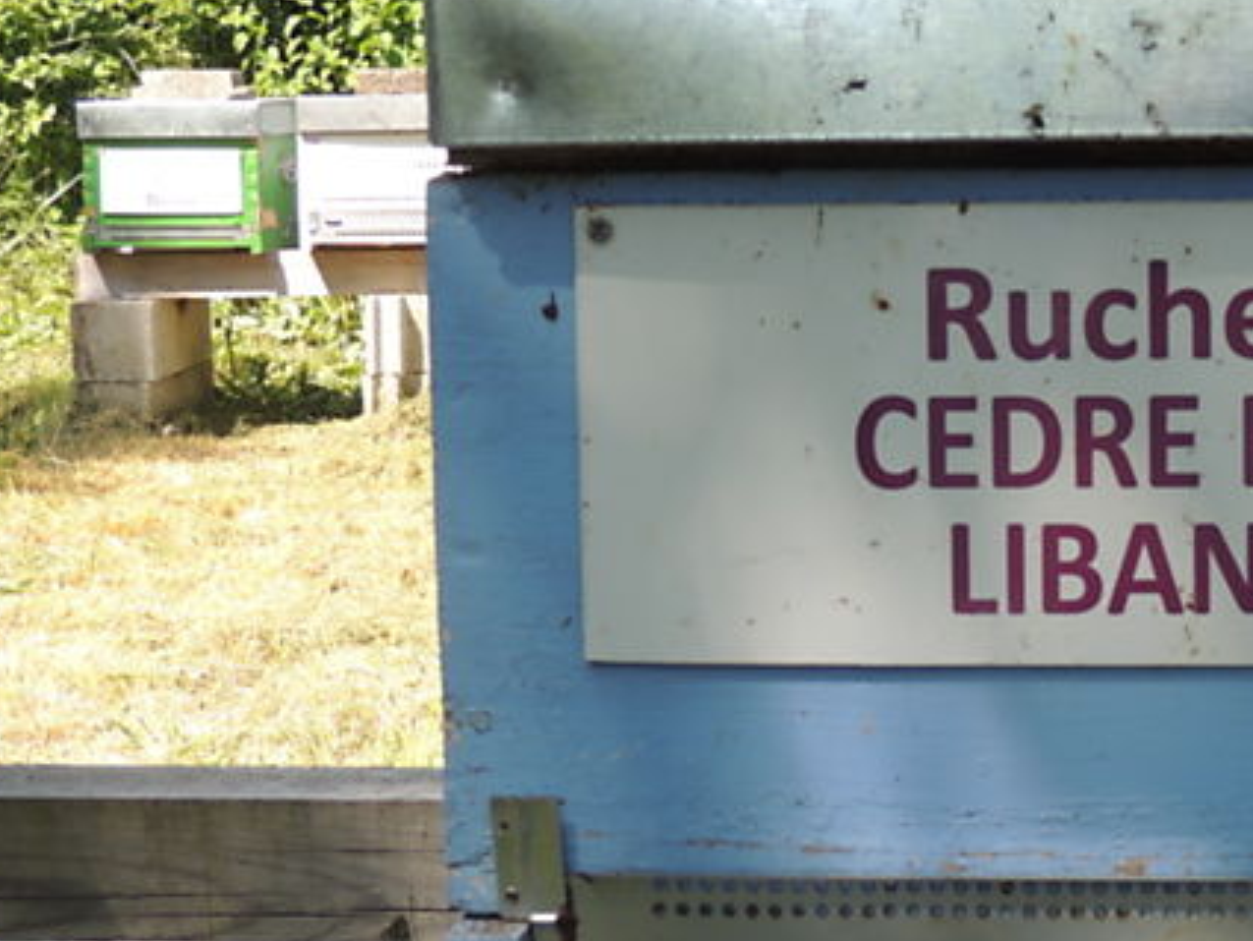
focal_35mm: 81
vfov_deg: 18.2
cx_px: 1088
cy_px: 392
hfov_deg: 23.6
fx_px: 2933
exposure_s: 1/250
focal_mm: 7.6
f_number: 3.4
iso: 100
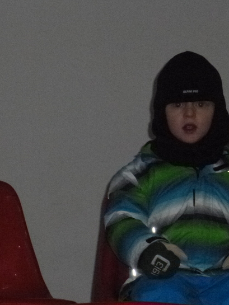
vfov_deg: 8.4
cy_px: 153
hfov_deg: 6.3
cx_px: 165
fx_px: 2072
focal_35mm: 235
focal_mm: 28.6
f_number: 5.8
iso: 1000
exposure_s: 1/125
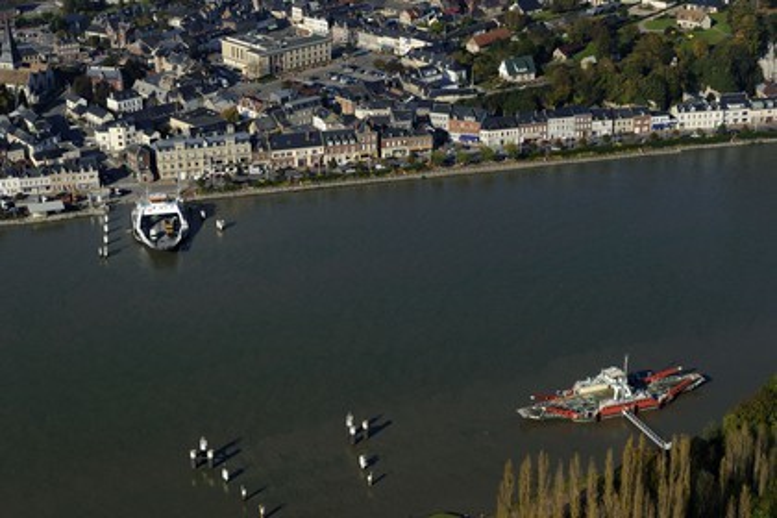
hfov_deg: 28.8
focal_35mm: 70
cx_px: 388
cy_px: 259
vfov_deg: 19.5
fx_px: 1511
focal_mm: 70
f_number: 9
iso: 400
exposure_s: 1/800
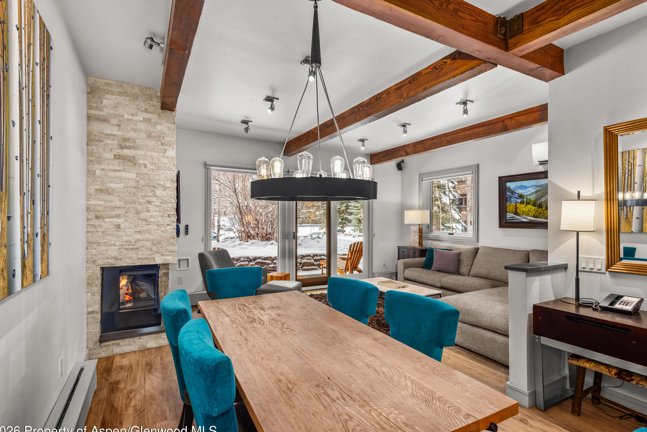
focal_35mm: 18
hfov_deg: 90.0
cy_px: 223
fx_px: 324
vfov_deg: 67.4
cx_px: 324
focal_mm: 17
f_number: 10
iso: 400
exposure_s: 1/5
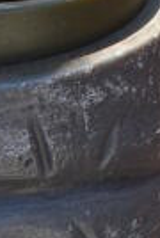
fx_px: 1220
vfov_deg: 10.7
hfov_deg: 7.5
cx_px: -18
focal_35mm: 184
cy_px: 374
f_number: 7.1
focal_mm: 18
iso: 200
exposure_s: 1/320
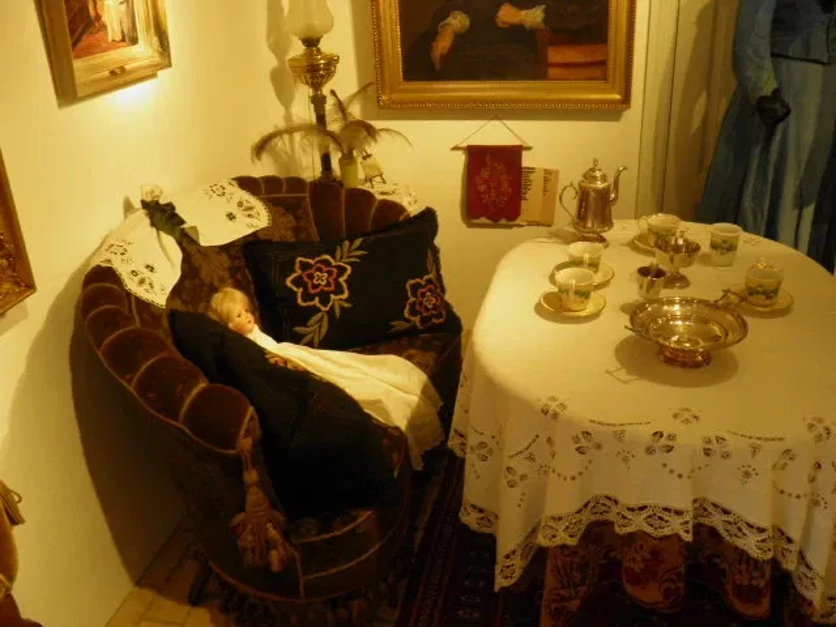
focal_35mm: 30
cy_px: 314
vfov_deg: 46.8
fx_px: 725
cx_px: 418
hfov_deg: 60.0
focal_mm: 5.5
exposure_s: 1/10
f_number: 3
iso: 100
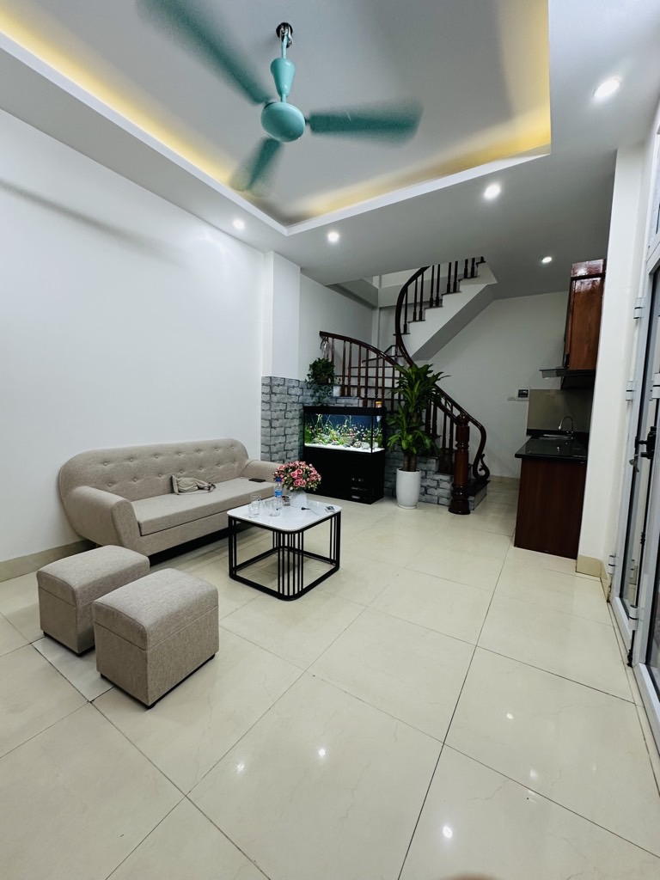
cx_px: 330
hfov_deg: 85.7
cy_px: 440
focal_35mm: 14
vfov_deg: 102.1
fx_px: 356
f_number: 2.2
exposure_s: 1/100
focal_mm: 2.22
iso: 160
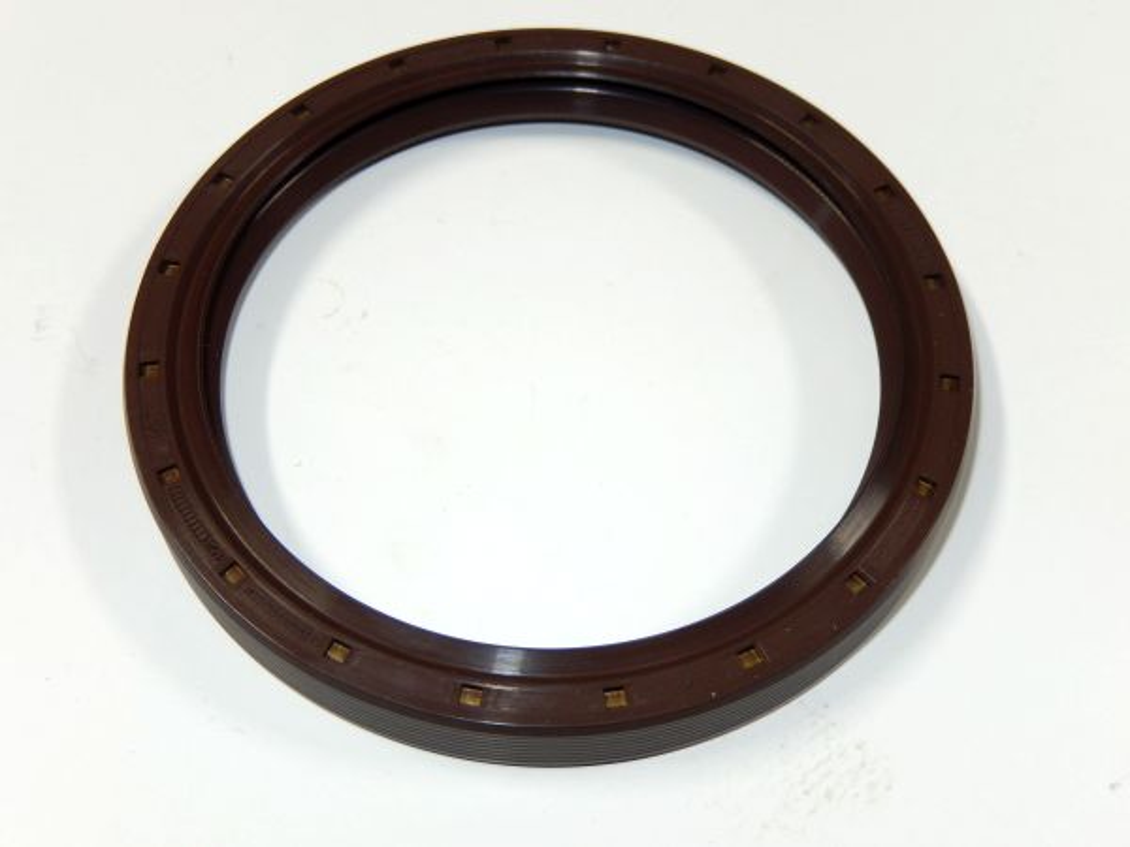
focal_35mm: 41
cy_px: 424
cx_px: 565
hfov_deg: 45.8
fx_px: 1338
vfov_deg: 35.1
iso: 125
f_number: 4.2
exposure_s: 1/80
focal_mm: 7.3
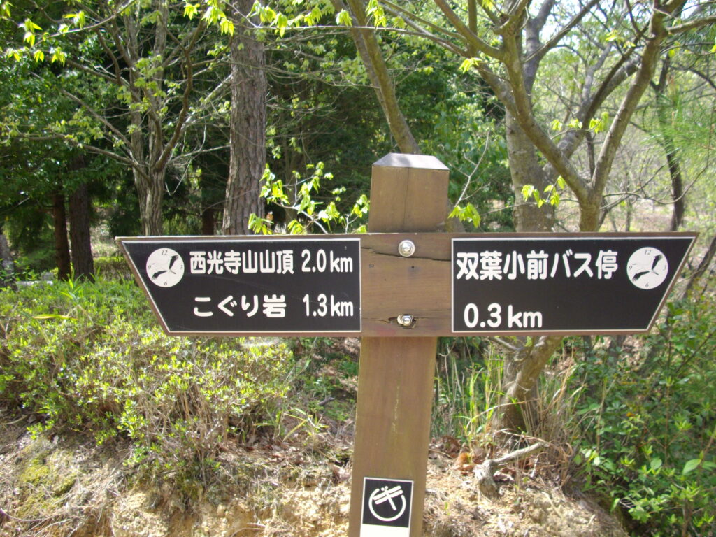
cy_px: 268
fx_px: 765
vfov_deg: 38.7
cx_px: 358
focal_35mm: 37
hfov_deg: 50.1
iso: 100
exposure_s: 1/250
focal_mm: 6.2
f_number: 2.8
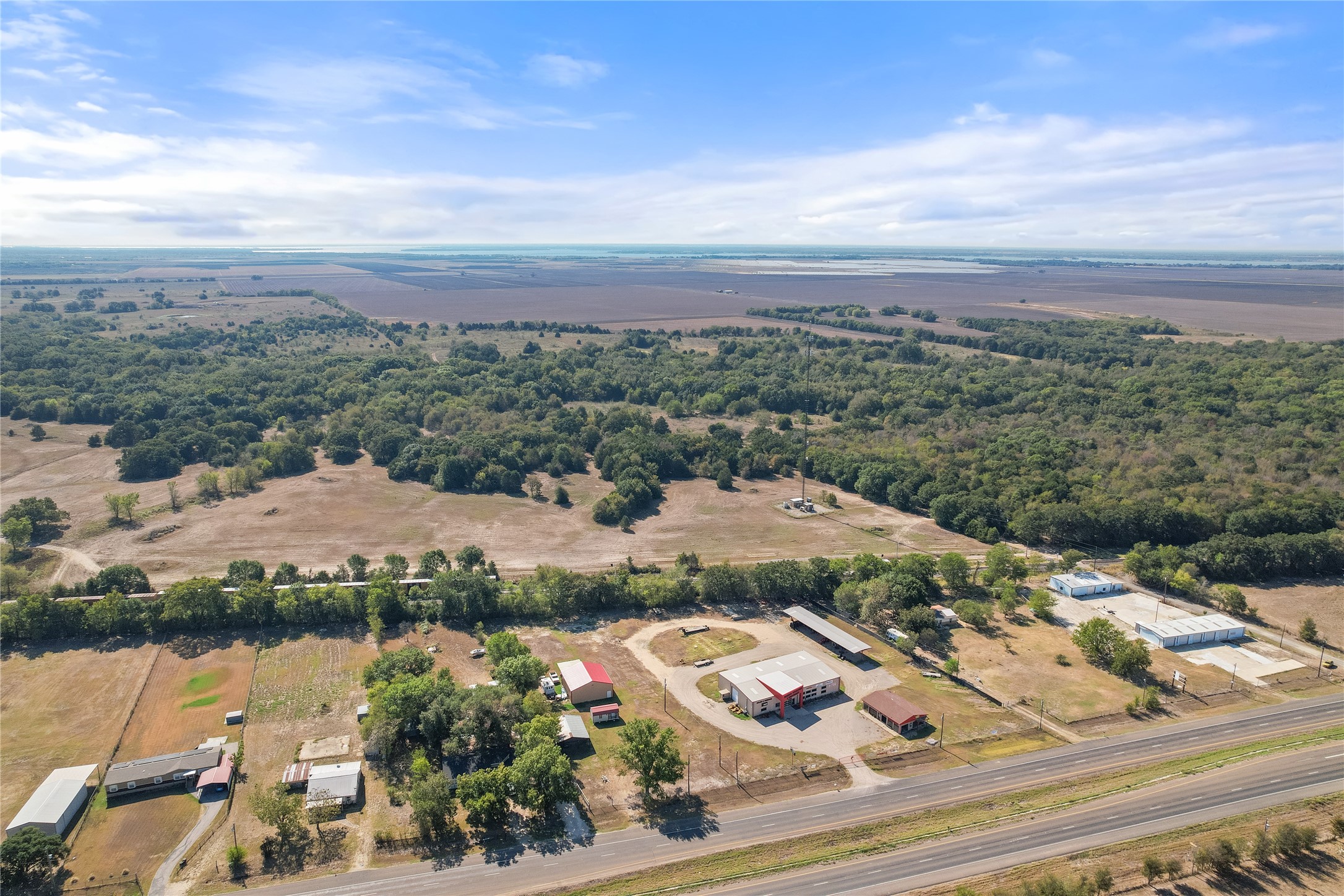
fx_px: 821
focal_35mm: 22
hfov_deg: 78.6
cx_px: 672
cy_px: 448
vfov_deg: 57.2
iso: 120
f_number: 2.8
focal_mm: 8.38
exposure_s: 1/125
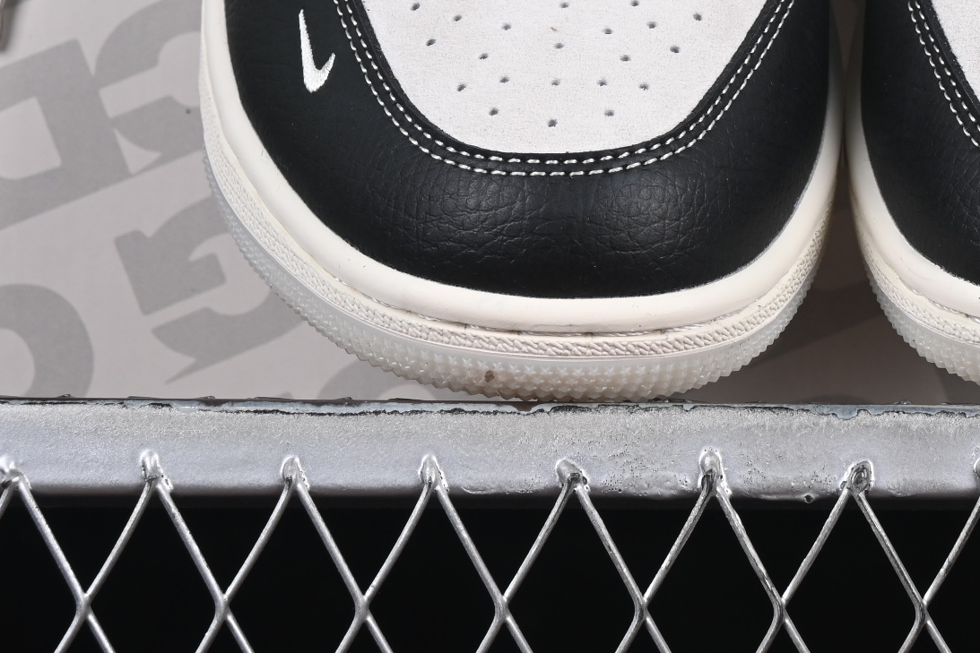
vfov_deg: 7.1
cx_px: 844
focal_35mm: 191
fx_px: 5200
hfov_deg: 10.7
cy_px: -111
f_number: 8
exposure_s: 1/80
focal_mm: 50
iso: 160
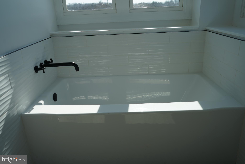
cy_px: 82
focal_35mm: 29
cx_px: 122
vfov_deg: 45.0
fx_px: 197
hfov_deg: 63.7
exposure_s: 1/250
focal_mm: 29
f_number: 5
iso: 100
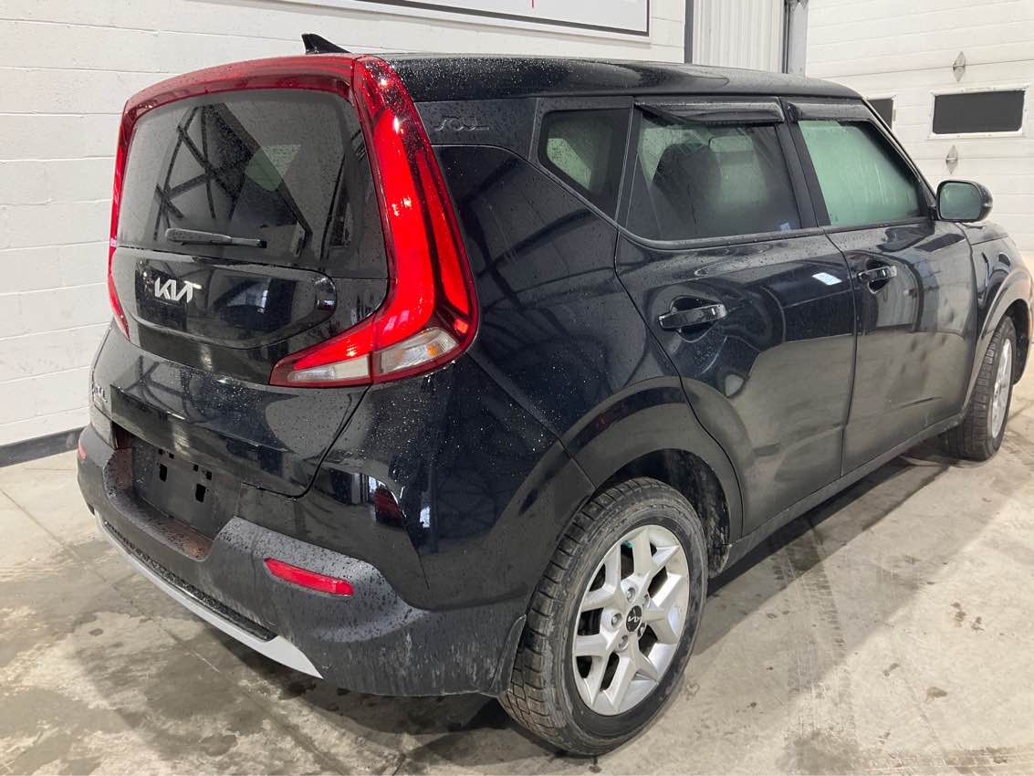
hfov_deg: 61.7
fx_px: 866
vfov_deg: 48.2
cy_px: 388
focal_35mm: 29
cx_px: 517
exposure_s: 1/60
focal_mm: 3
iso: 200
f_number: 1.8
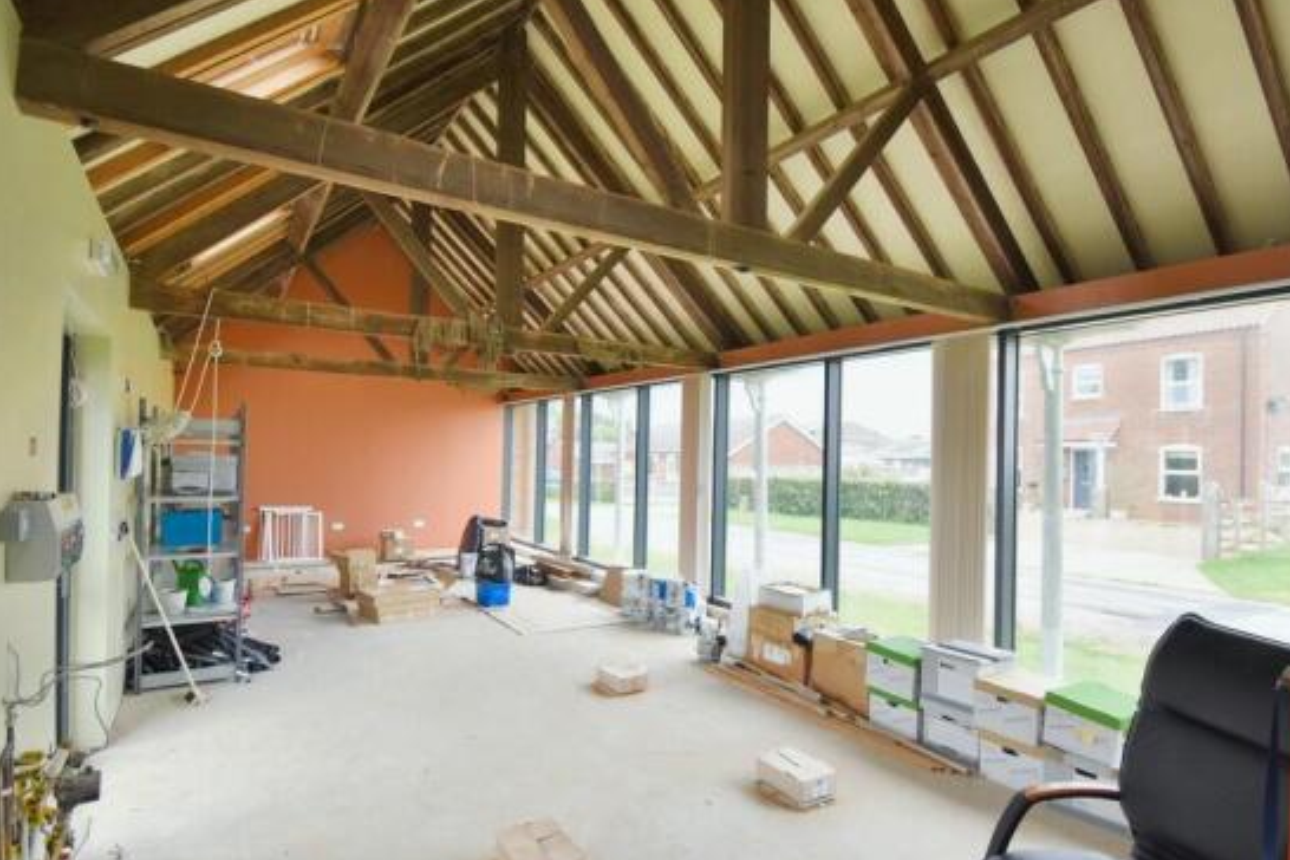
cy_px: 452
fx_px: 645
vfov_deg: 67.3
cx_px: 646
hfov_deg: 90.0
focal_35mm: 18
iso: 100
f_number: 4.5
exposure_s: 1/40
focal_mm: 10
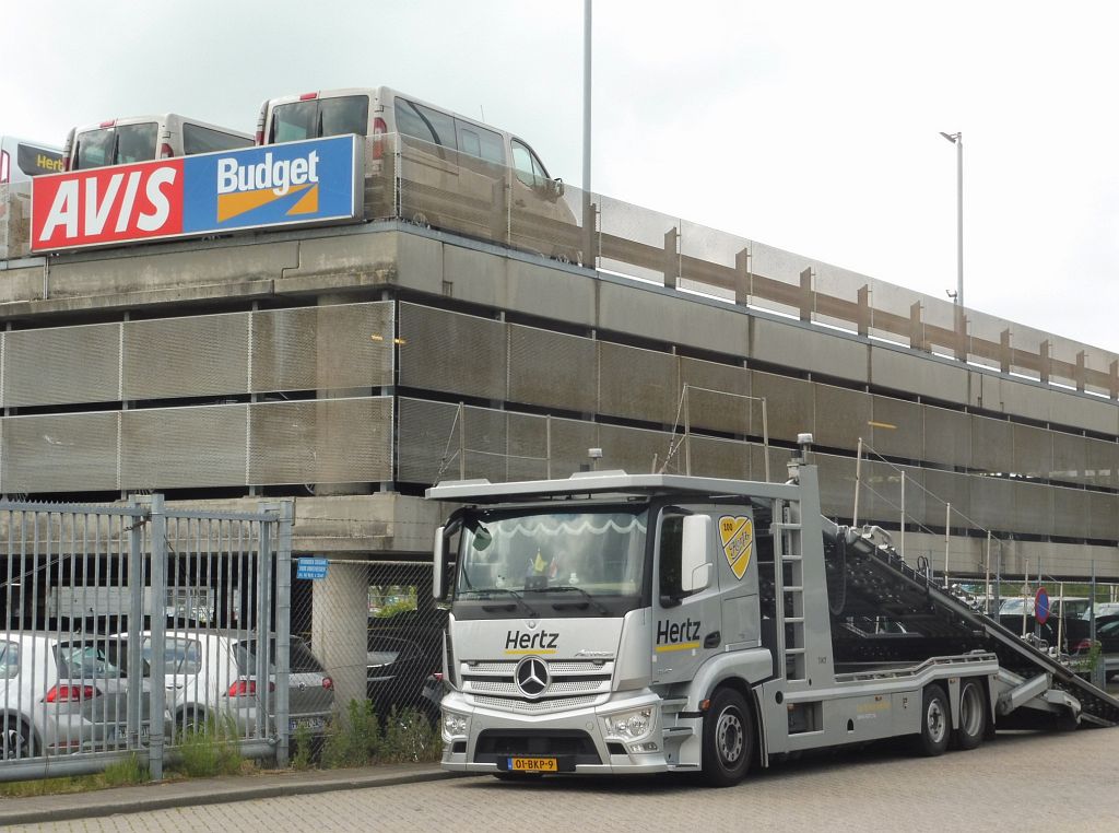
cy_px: 416
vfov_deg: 19.5
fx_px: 2418
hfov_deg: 26.1
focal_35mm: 75
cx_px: 560
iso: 100
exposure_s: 1/160
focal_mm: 13.3
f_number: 6.3
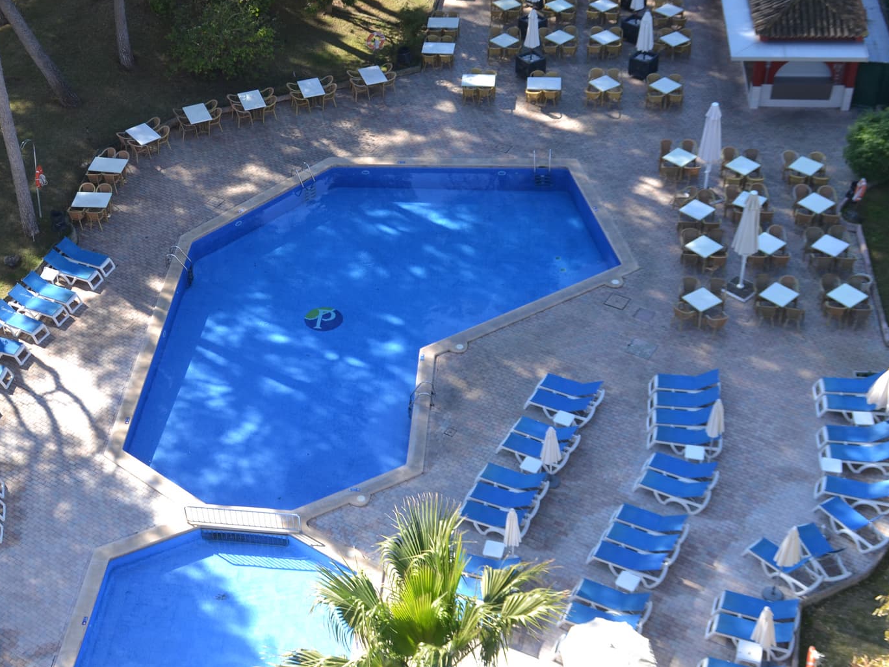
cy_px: 281
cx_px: 301
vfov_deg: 27.6
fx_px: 1353
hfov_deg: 36.0
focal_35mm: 53
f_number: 5.6
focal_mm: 25
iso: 100
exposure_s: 1/125
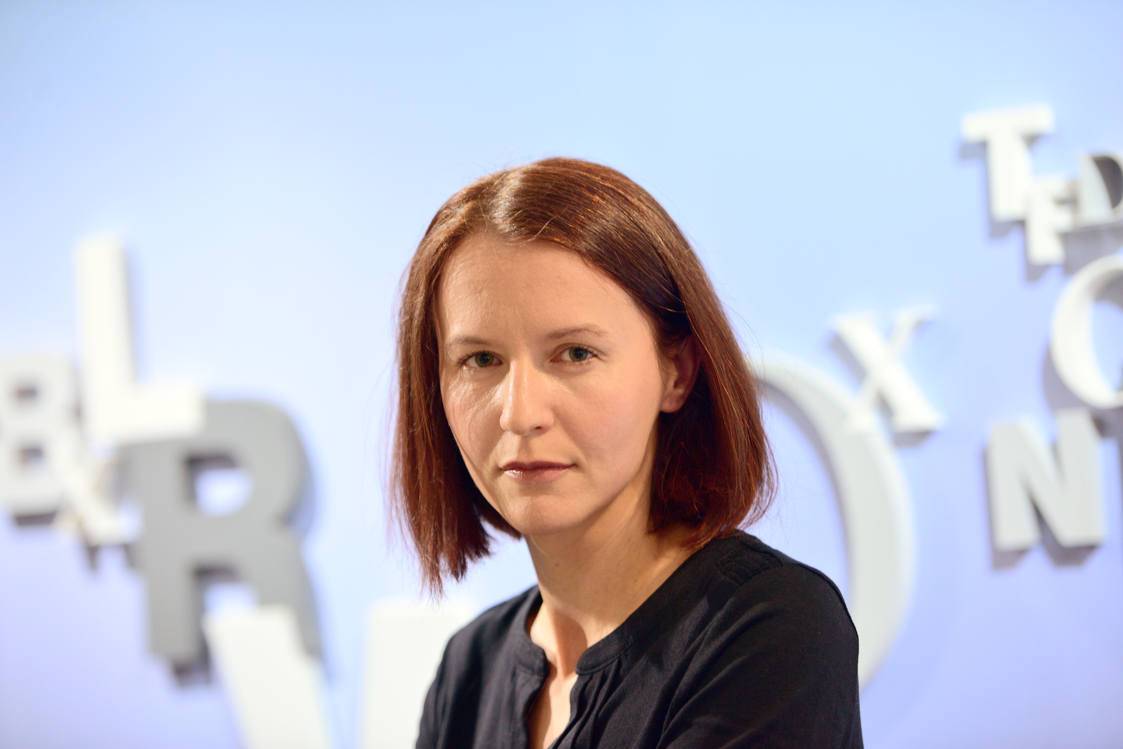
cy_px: 374
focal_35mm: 125
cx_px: 562
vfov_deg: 11.0
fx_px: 3900
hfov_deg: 16.4
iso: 1000
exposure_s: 1/160
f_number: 2.8
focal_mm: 125
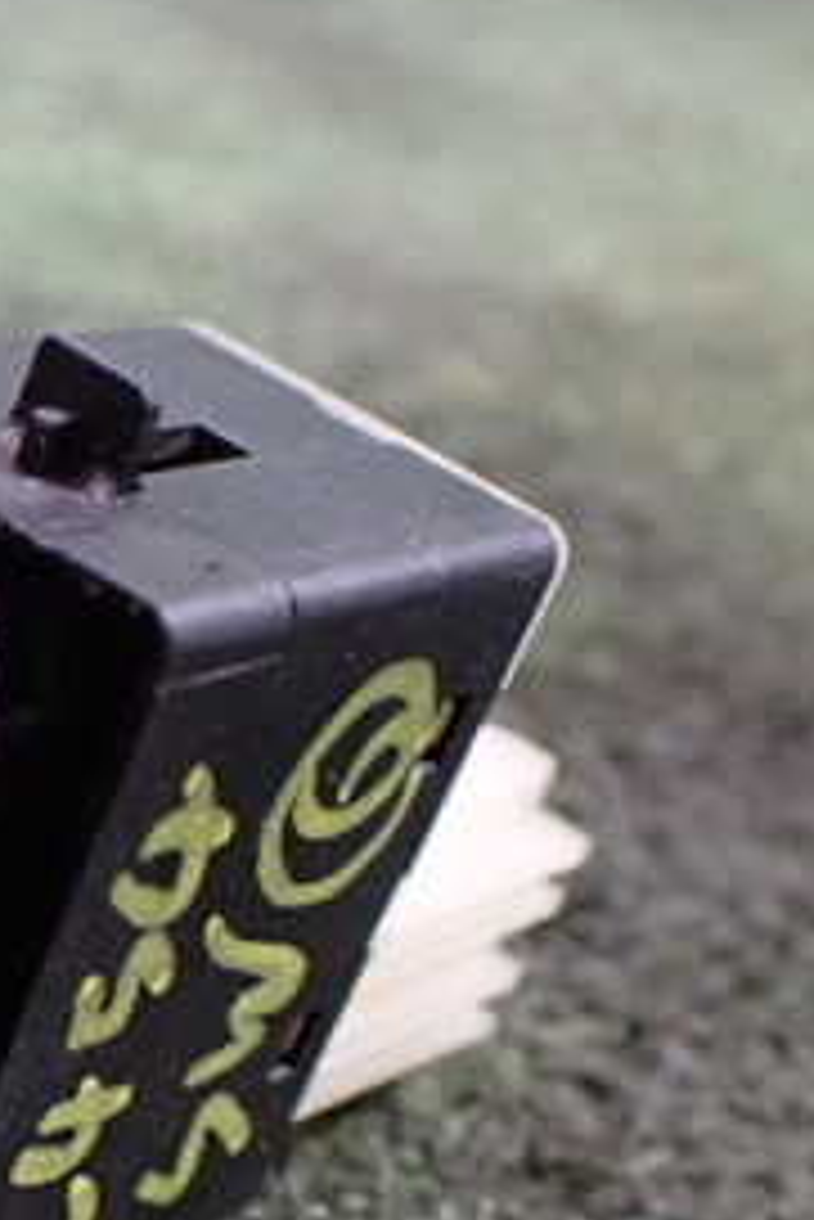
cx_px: -189
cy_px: 981
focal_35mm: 69
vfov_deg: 28.6
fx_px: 2337
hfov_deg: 18.6
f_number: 2.3
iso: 800
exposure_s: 1/60
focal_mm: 5.4
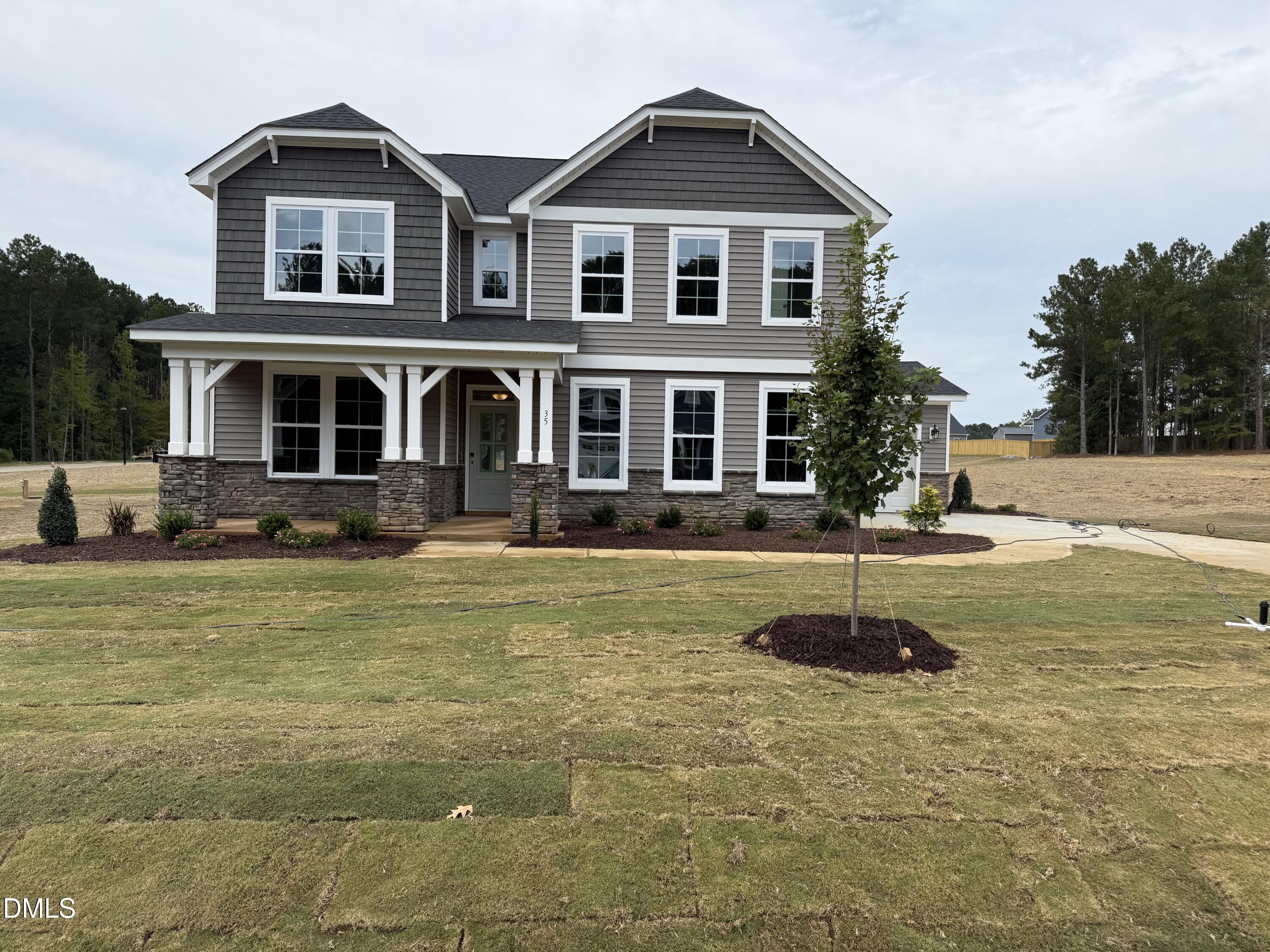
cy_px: 476
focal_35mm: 24
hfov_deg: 71.6
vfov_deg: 56.8
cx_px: 635
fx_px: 881
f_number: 1.78
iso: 80
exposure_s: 1/3425
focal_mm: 6.76
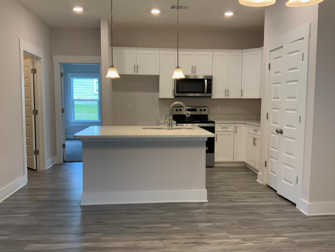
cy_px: 126
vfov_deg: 48.2
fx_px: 281
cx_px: 168
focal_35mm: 29
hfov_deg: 61.7
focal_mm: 3
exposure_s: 1/60
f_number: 1.8
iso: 40
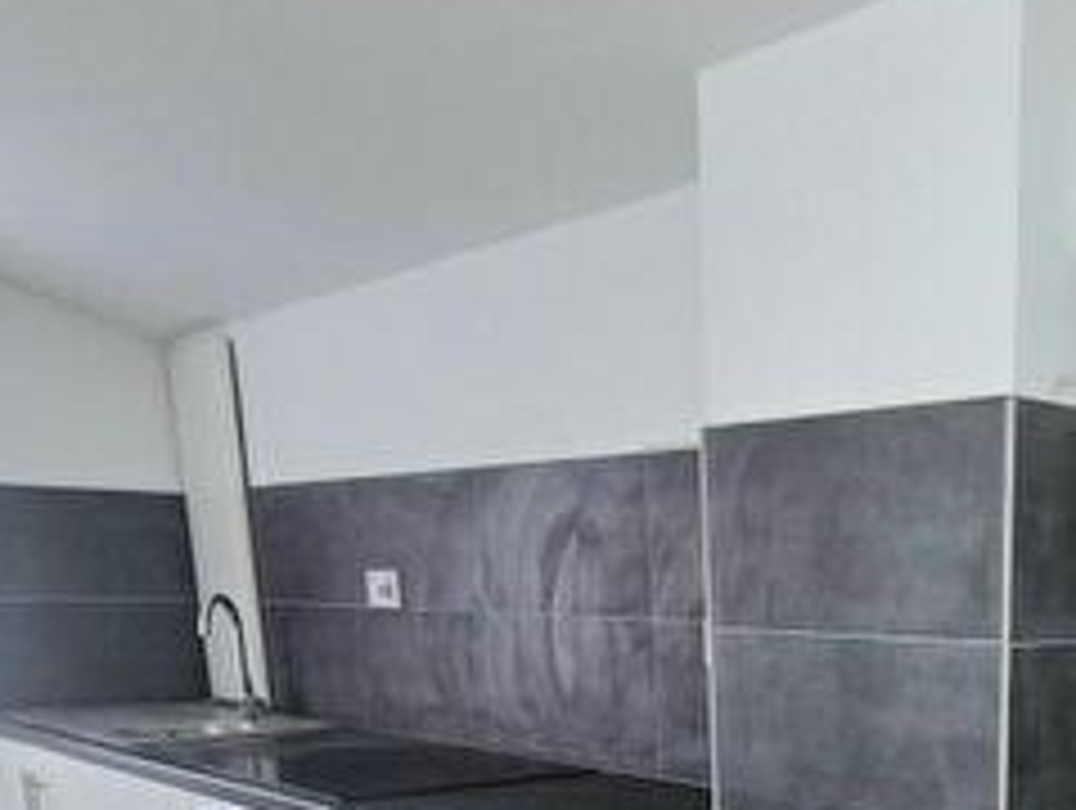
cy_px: 902
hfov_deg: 44.7
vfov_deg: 32.9
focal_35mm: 38
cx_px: 959
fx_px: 1183
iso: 125
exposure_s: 1/50
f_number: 2.2
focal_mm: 2.2
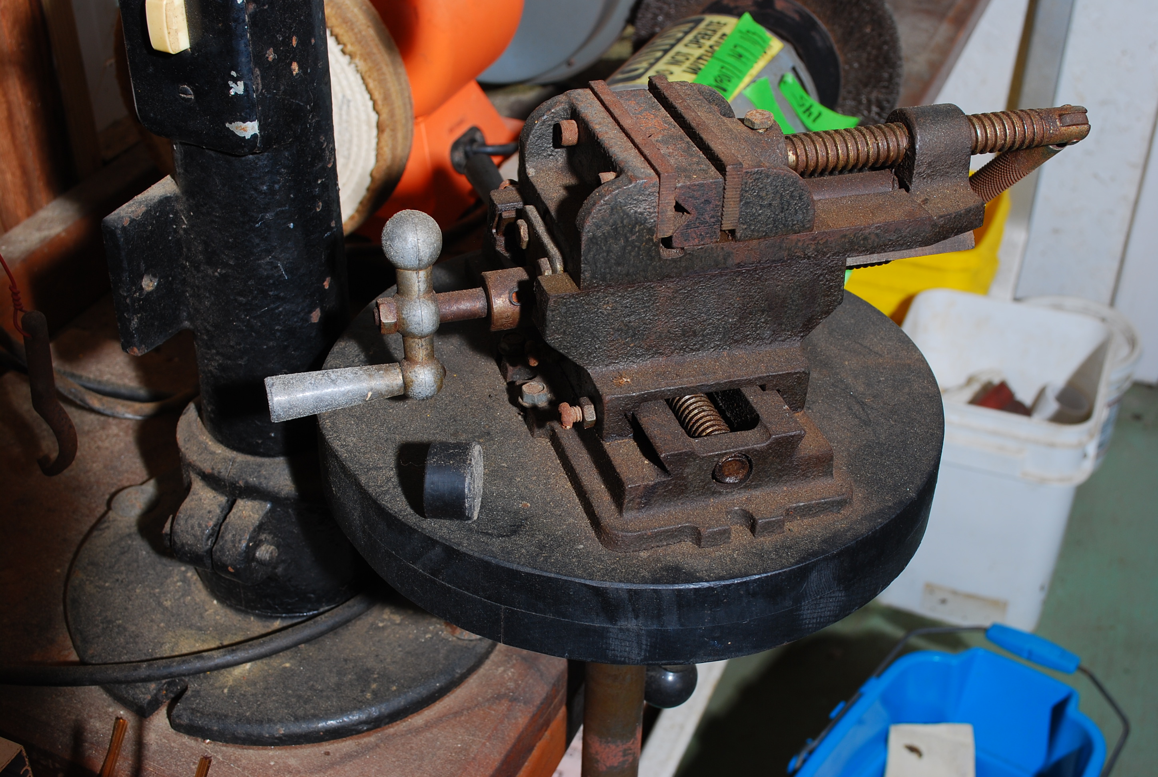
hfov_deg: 41.0
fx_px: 1547
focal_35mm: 48
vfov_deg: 28.2
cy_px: 388
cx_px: 579
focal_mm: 32
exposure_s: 1/160
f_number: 7.1
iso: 100
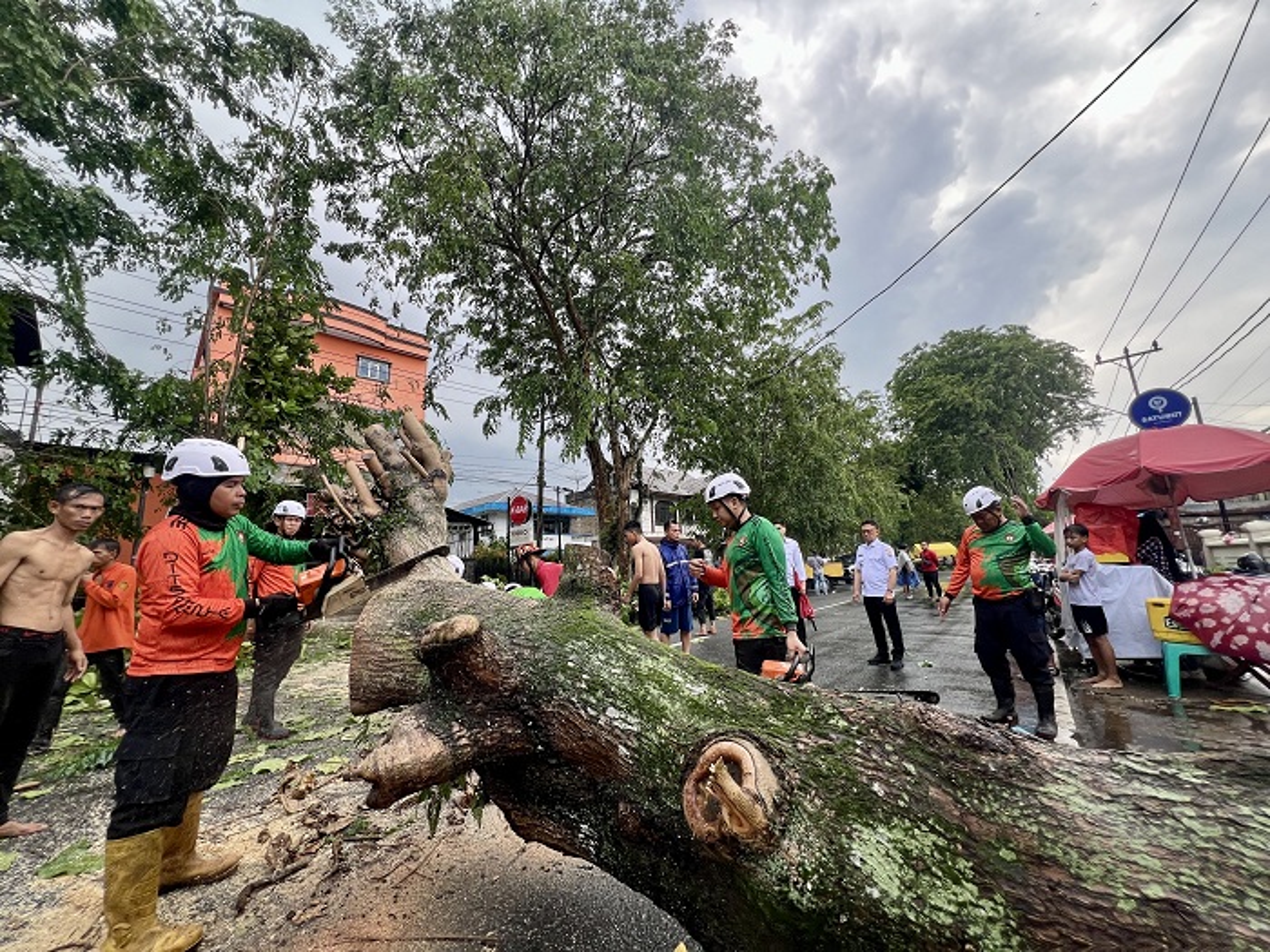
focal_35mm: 13
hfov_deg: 106.2
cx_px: 635
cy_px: 476
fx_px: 477
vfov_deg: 89.9
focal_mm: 1.57
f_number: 1.8
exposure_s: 1/135
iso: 32
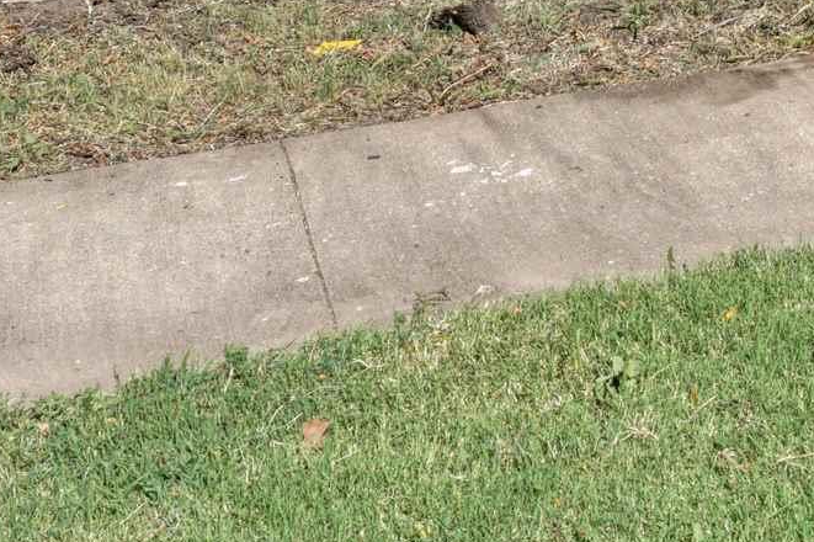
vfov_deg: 12.6
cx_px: 895
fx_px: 2102
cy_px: -606
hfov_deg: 20.9
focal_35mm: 93
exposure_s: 1/320
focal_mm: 20
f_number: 9
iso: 100
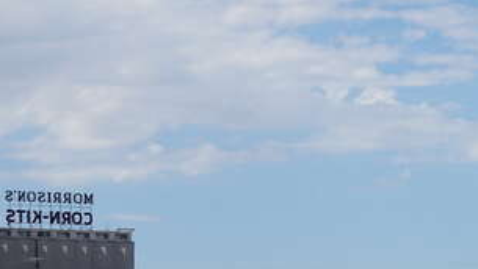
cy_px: 315
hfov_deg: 12.3
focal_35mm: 173
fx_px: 2194
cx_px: 498
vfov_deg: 7.0
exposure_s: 1/200
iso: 100
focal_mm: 42
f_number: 11
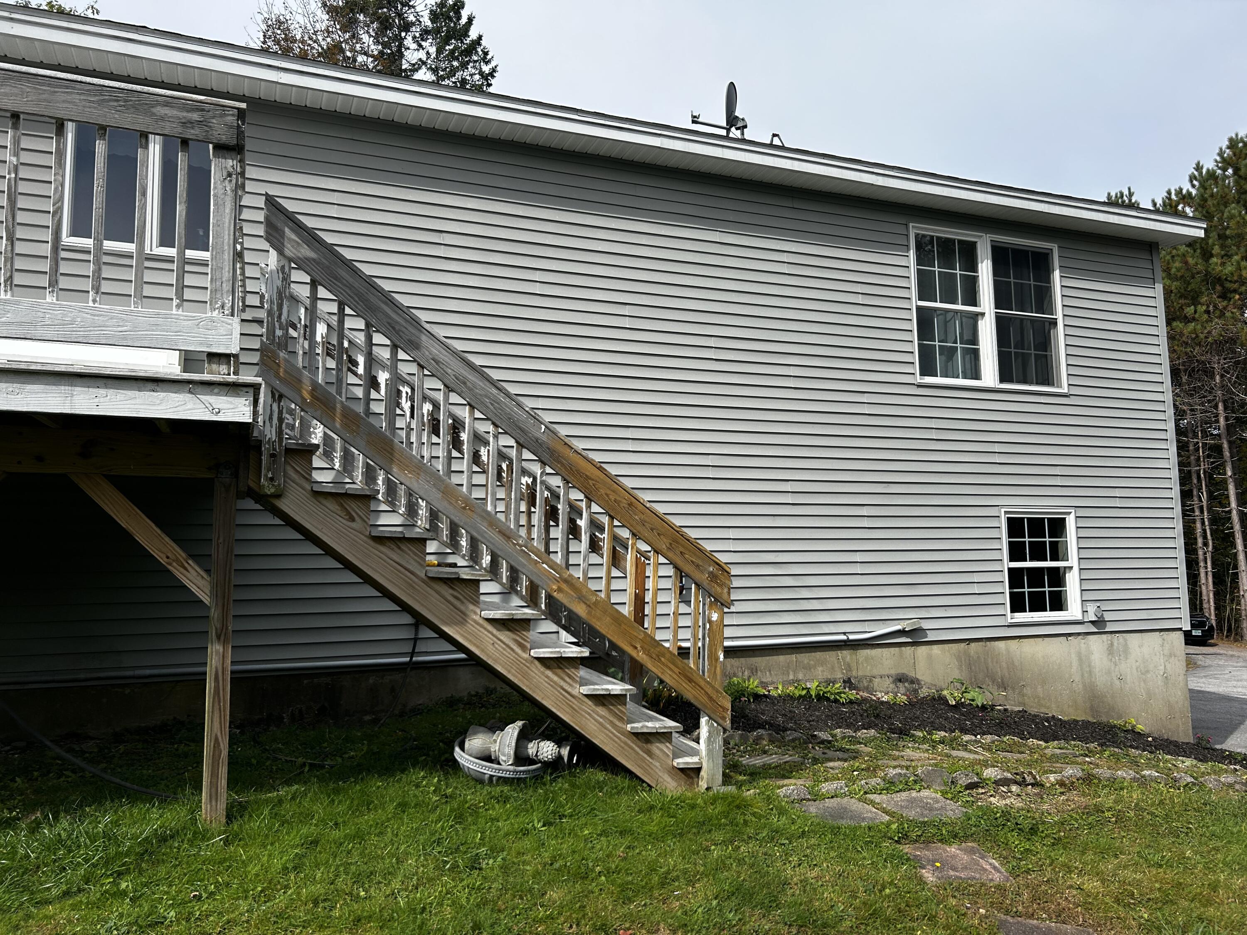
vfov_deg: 53.1
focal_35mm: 26
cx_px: 624
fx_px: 937
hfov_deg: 67.3
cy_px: 468
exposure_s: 1/3571
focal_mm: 5.7
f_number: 1.5
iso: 50
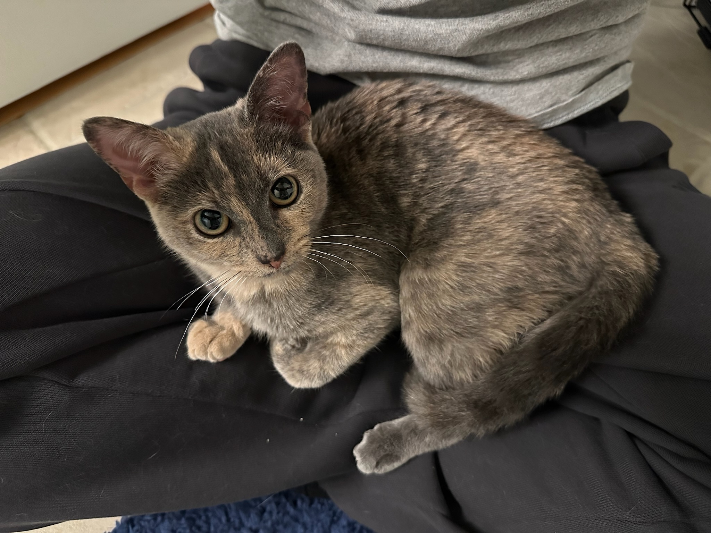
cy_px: 266
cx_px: 356
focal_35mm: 24
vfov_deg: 56.8
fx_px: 493
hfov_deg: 71.6
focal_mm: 6.86
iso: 1000
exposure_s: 1/30
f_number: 1.78
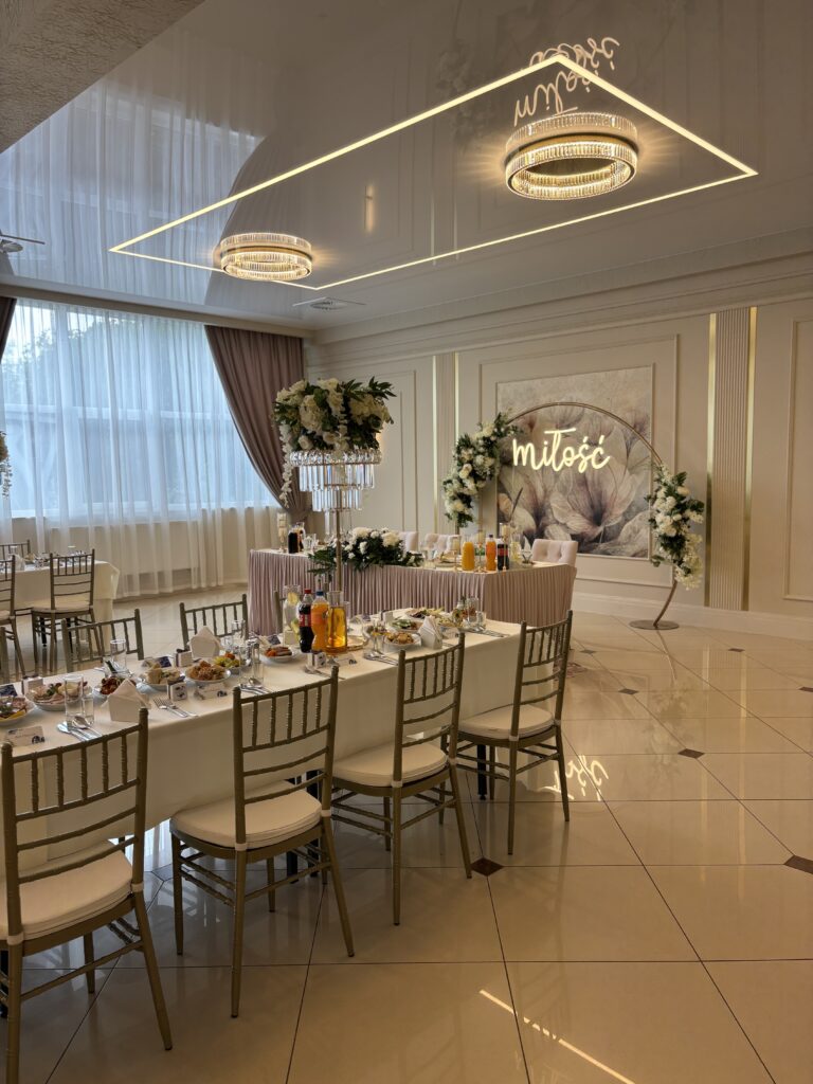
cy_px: 542
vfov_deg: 67.3
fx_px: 814
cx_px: 406
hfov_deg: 53.1
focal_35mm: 26
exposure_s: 1/183
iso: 40
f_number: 1.6
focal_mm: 5.96
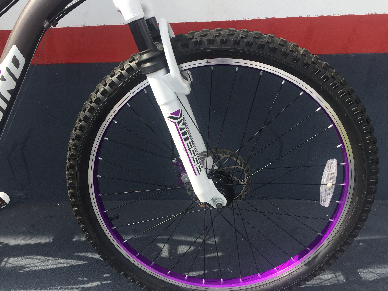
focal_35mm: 29
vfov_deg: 48.2
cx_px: 194
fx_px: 325
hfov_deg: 61.7
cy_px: 146
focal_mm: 4.15
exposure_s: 1/807
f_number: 2.2
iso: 32
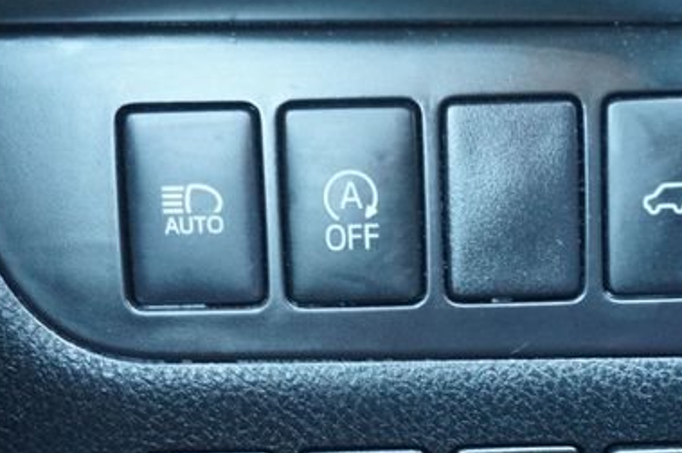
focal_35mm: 71
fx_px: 1344
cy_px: 347
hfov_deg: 28.3
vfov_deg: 19.0
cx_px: 437
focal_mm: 28
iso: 3200
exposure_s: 1/15
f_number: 4.5
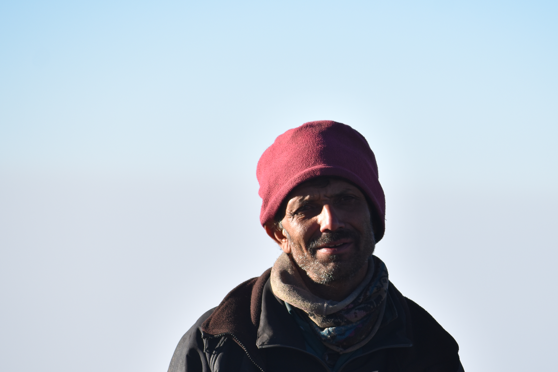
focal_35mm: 381
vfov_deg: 3.6
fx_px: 5905
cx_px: 325
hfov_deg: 5.4
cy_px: 252
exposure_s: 1/640
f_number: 6.3
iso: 200
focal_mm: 170
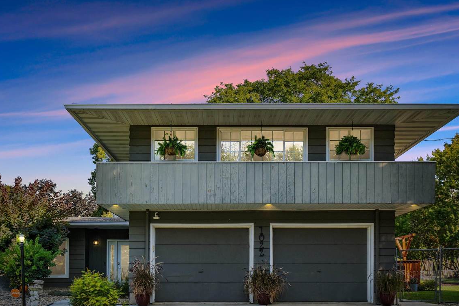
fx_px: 434
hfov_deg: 55.8
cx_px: 217
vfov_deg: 38.8
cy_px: 171
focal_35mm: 34
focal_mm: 30
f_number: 9
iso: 400
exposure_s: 1/500
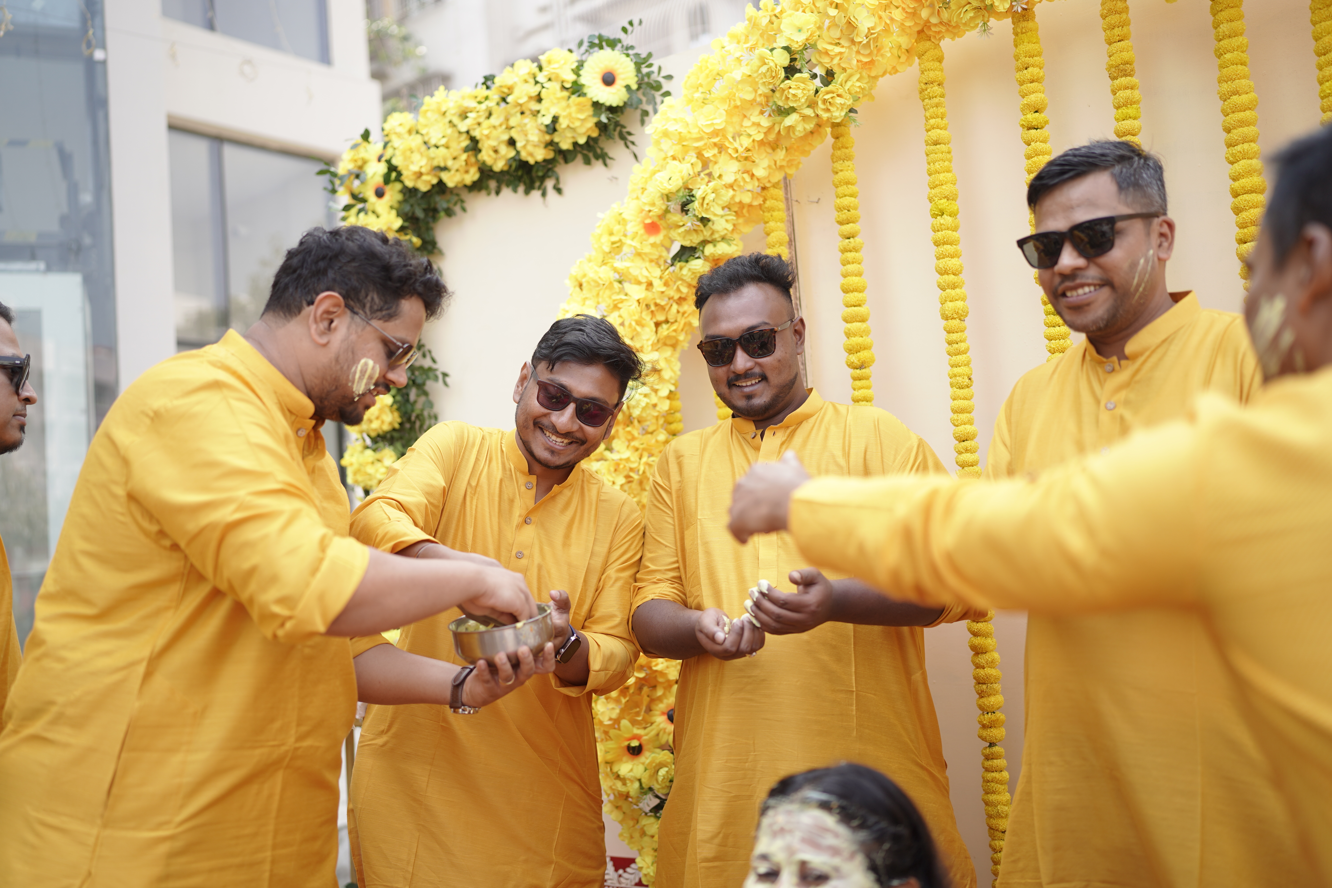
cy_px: 444
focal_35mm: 35
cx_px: 666
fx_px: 1295
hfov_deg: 54.4
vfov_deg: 37.9
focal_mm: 35
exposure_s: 1/1250
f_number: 1.4
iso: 125
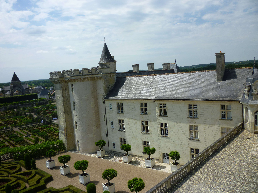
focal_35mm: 29
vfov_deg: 48.2
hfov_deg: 61.7
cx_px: 129
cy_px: 96
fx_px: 216
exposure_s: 1/640
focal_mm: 5.2
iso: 80
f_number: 4.5
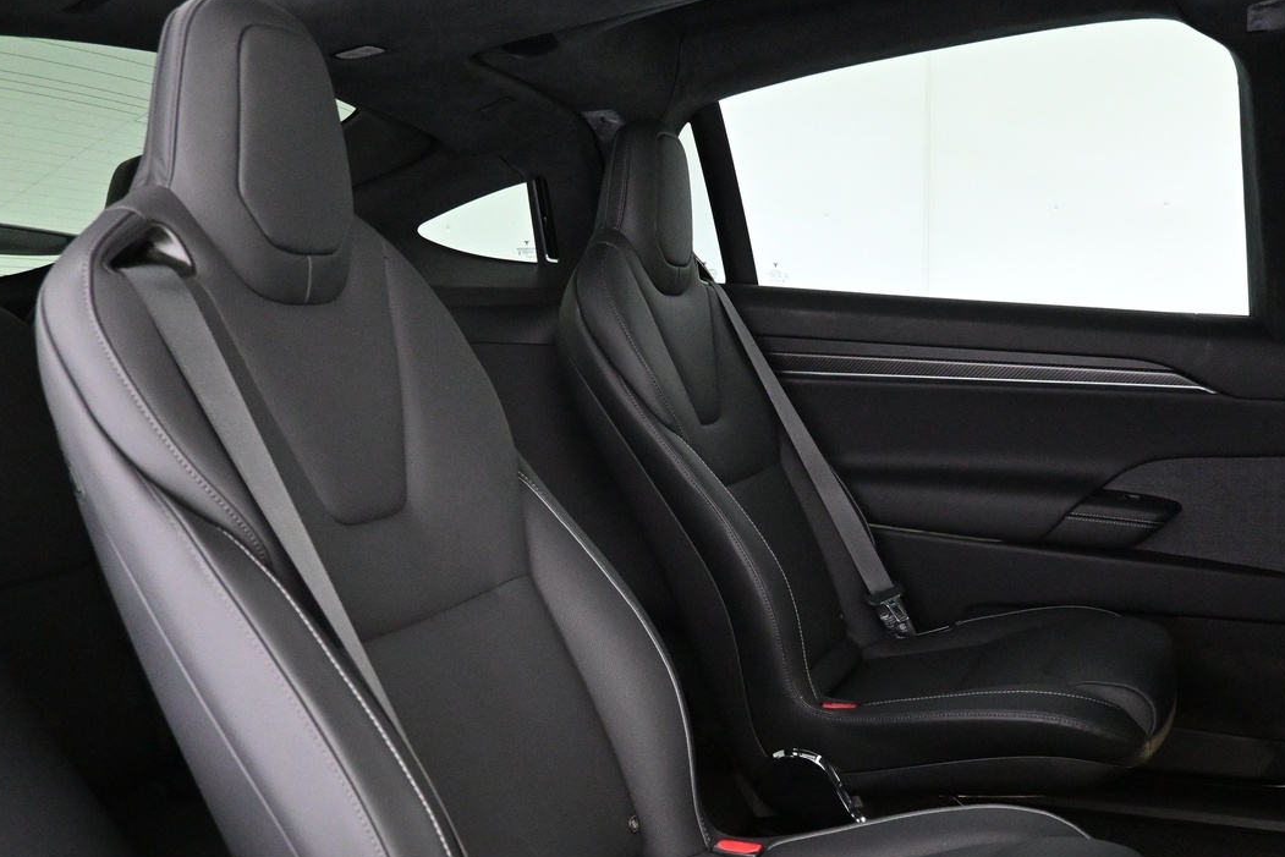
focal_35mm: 37
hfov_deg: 51.8
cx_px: 707
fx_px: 1321
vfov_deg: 35.4
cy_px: 615
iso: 4000
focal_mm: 16
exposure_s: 1/30
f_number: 3.5
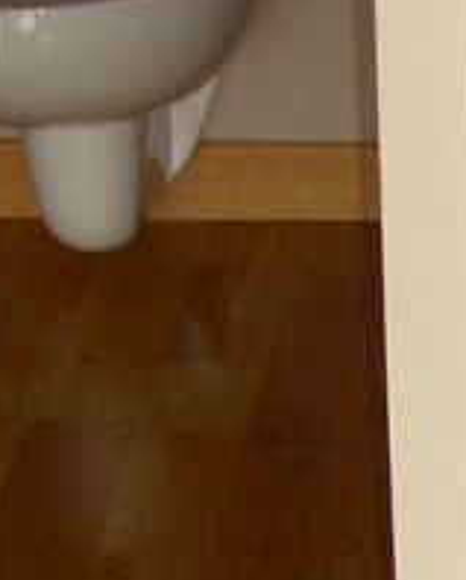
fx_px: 3302
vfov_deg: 9.8
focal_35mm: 192
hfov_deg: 7.6
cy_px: 756
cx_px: 1017
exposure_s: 1/60
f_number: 2.8
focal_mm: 8
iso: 200
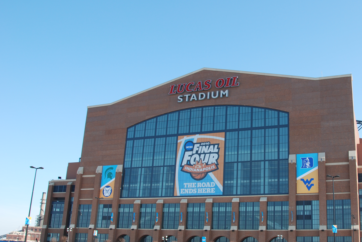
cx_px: 241
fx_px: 383
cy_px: 148
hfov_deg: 49.7
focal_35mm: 38
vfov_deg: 35.0
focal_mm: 18
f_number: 6.3
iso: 100
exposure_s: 1/160
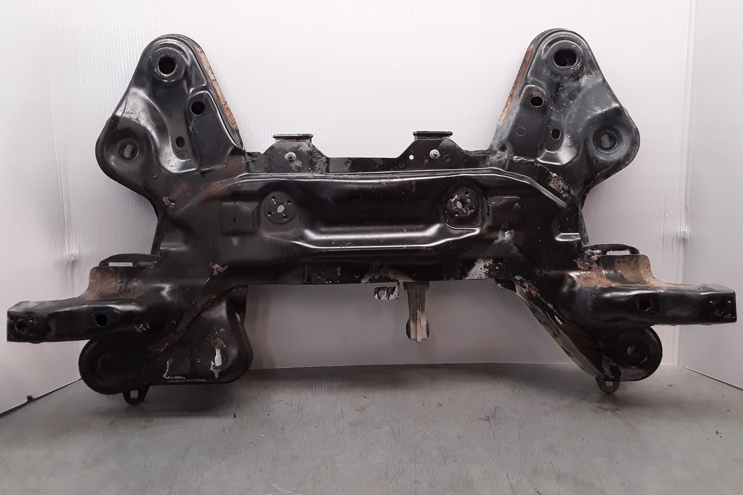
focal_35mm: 30
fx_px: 619
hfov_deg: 61.9
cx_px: 368
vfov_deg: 43.5
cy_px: 219
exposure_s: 1/100
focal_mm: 2.91
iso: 64
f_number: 1.9
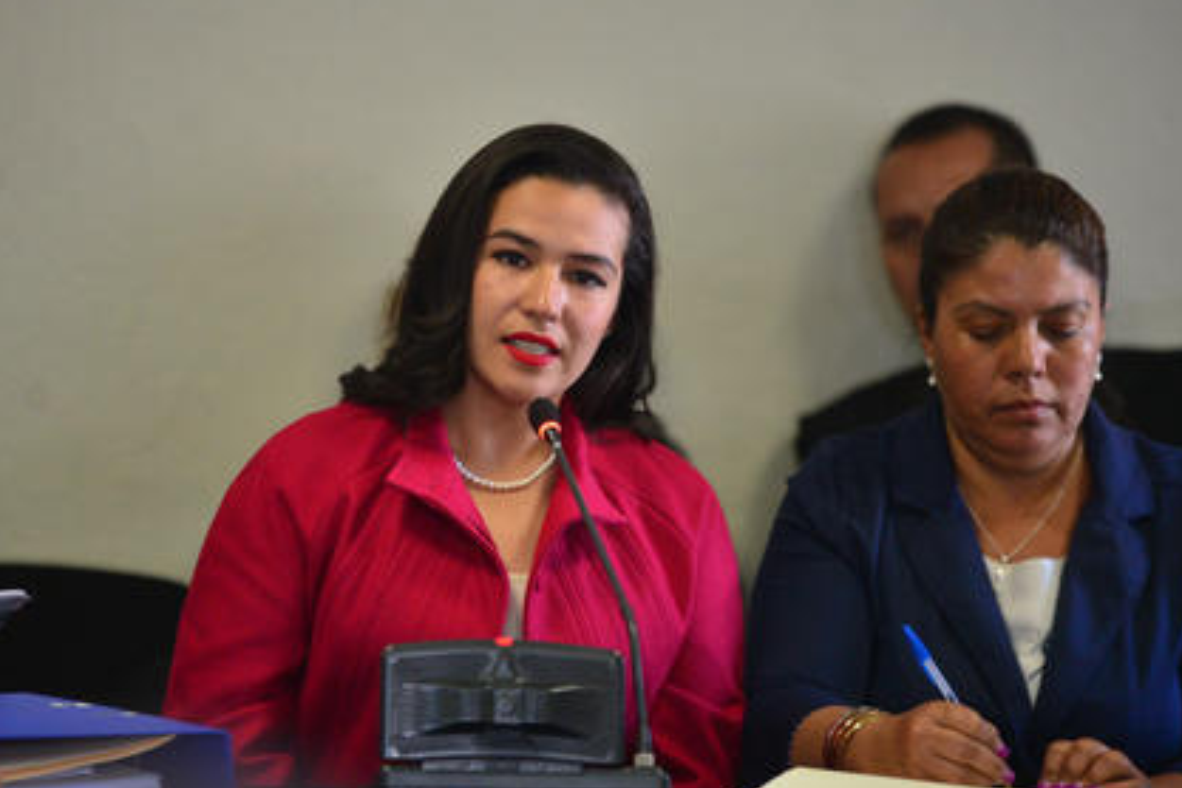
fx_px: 7879
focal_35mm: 240
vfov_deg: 5.7
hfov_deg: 8.6
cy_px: 414
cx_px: 522
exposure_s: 1/400
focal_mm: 200
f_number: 2.8
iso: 2000
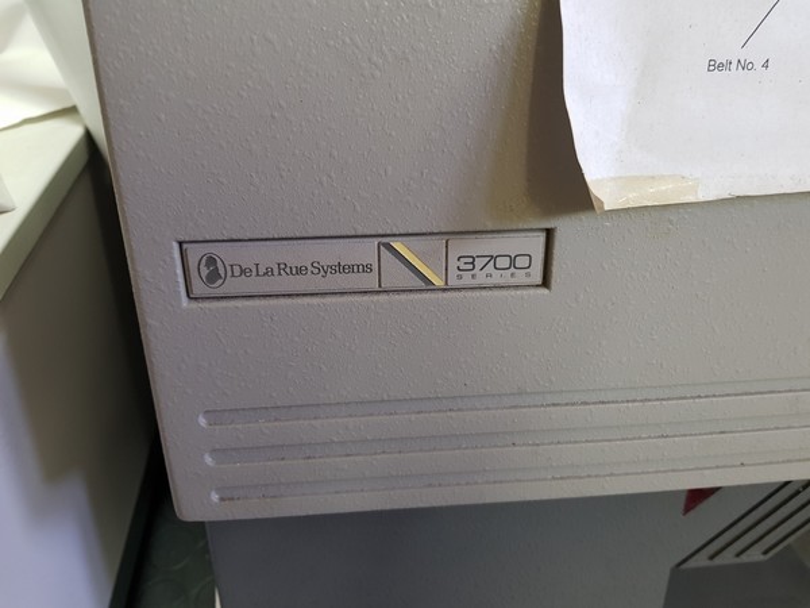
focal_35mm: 26
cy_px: 304
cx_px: 405
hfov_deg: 67.3
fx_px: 608
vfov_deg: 53.1
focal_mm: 4.2
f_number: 1.7
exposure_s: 1/25
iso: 250
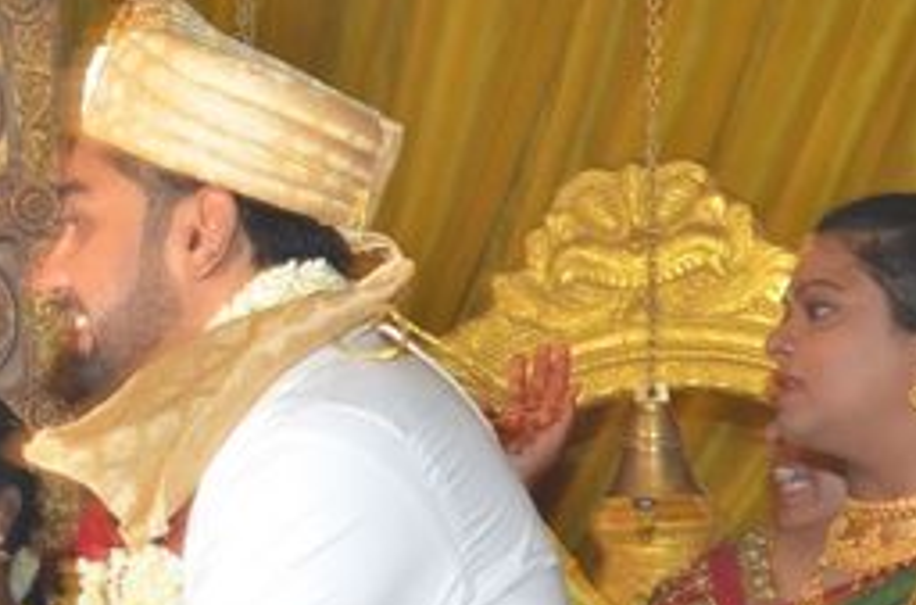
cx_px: -172
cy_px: 578
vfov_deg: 9.2
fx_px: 3729
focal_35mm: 147
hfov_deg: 13.6
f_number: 14
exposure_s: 1/40
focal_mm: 38
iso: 1100
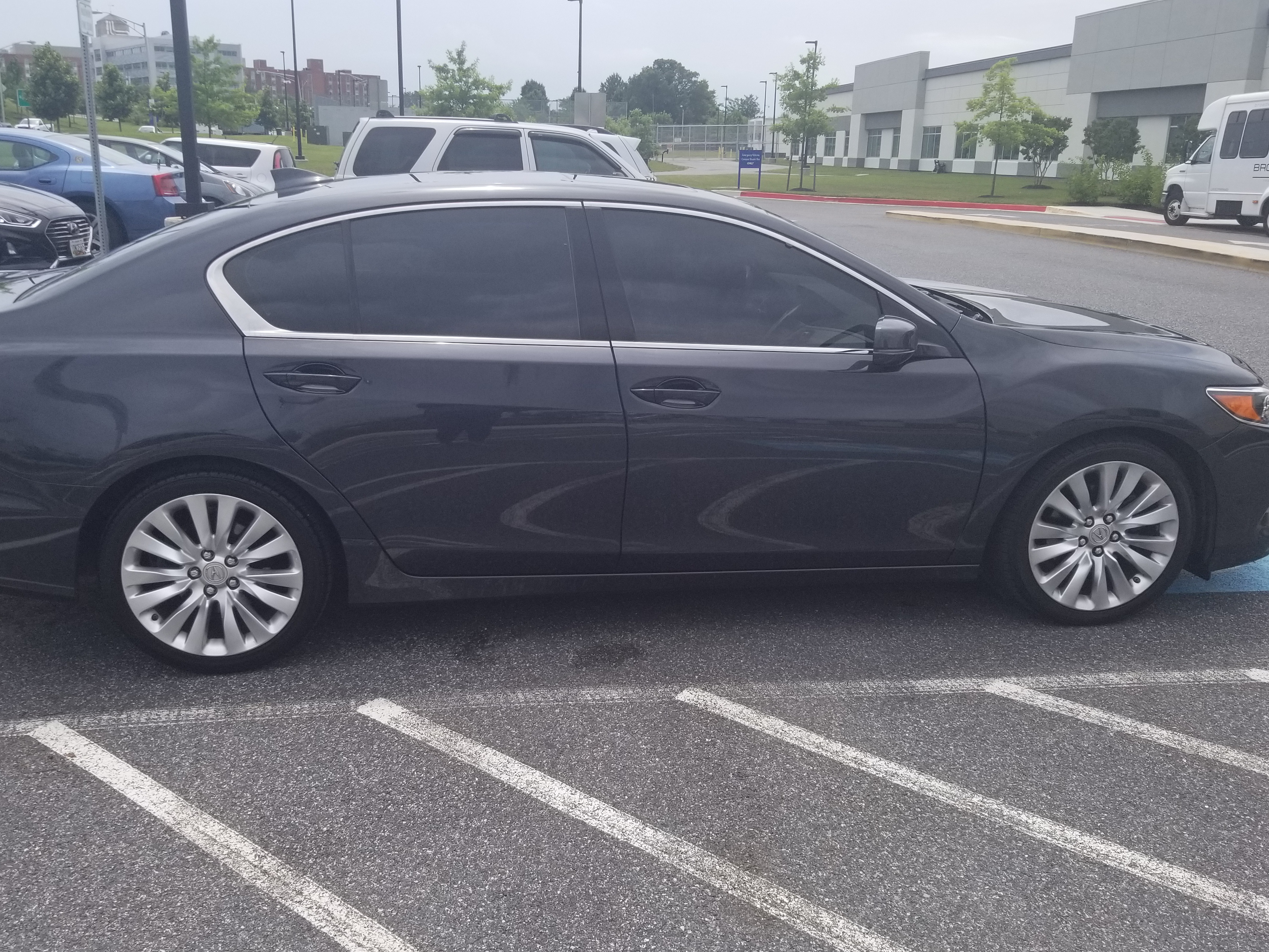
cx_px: 597
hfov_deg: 59.9
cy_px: 505
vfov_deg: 46.8
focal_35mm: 30
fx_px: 1100
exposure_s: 1/2408
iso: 50
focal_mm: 4.3
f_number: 1.7
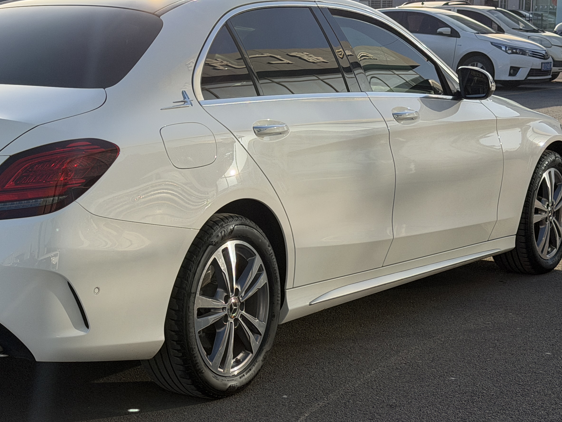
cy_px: 199
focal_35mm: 82
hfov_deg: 23.6
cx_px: 144
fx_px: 1331
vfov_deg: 18.0
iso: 100
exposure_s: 1/3704
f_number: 1.78
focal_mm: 6.76
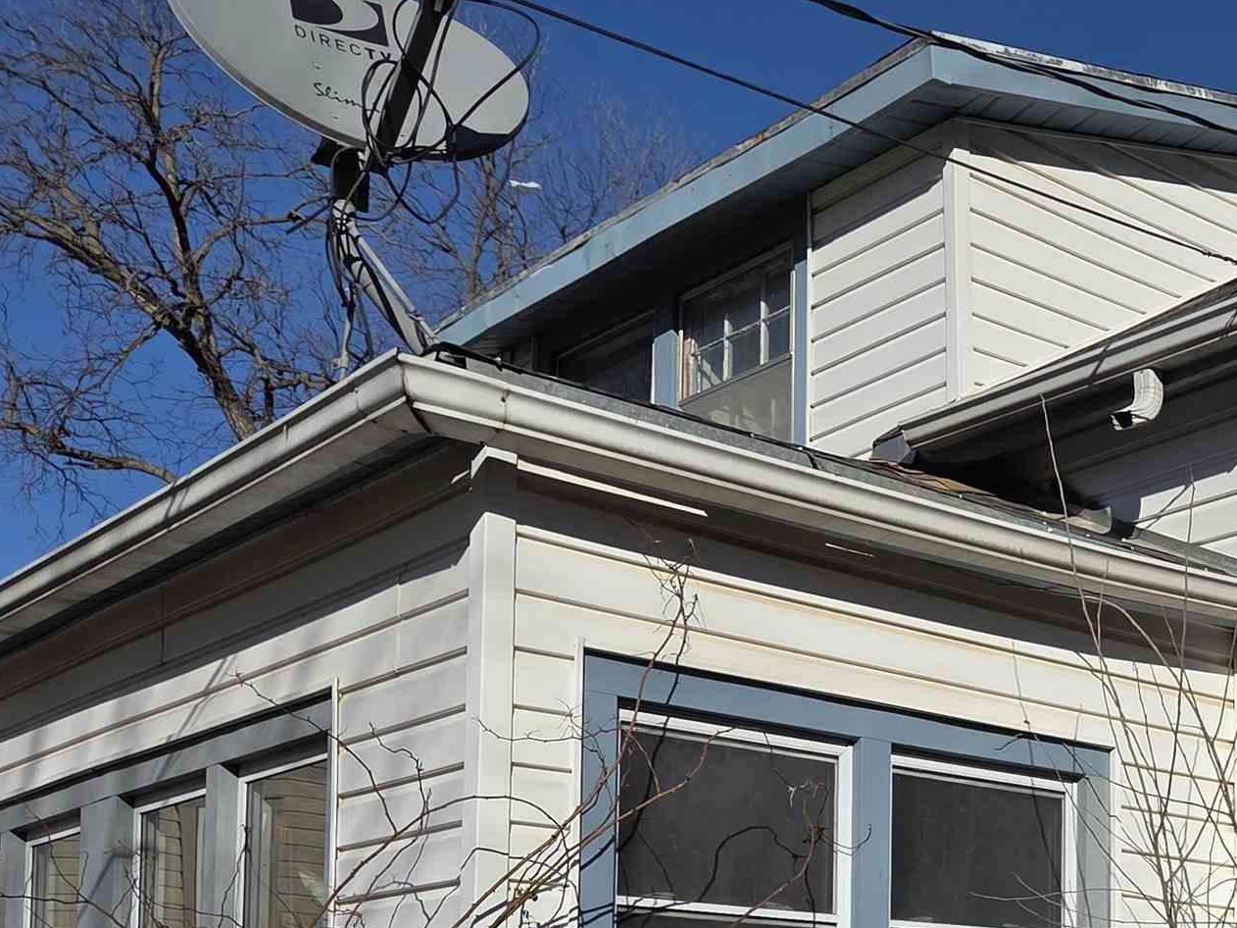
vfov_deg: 24.8
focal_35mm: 56
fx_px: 2001
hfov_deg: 31.4
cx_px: 1280
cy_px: 933
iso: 64
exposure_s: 1/7891
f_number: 1.8
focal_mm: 5.4
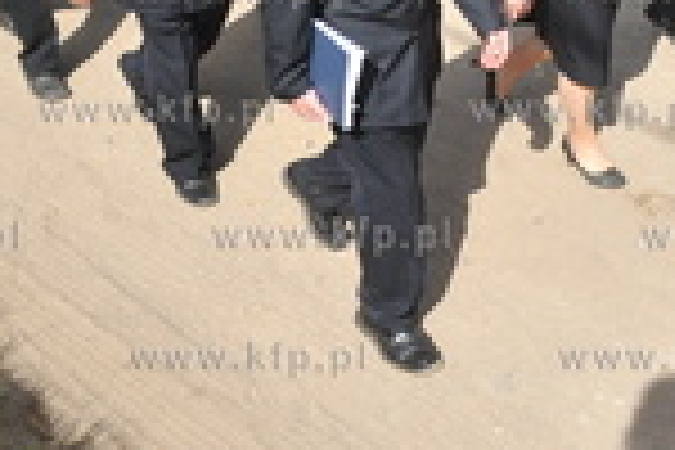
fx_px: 1200
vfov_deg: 20.1
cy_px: -72
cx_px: 490
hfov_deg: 31.0
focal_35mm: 64
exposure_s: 1/1000
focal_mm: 24
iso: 400
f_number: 8
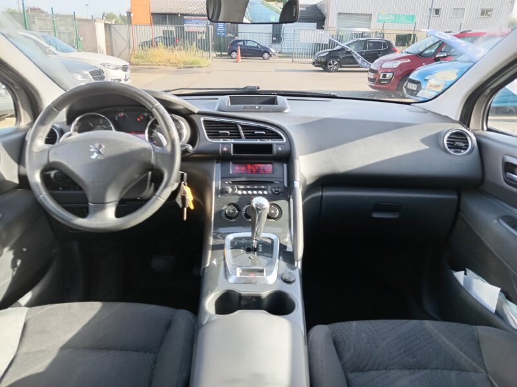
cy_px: 194
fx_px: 373
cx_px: 258
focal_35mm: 25
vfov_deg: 54.9
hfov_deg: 69.4
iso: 140
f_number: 1.8
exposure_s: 1/33.3
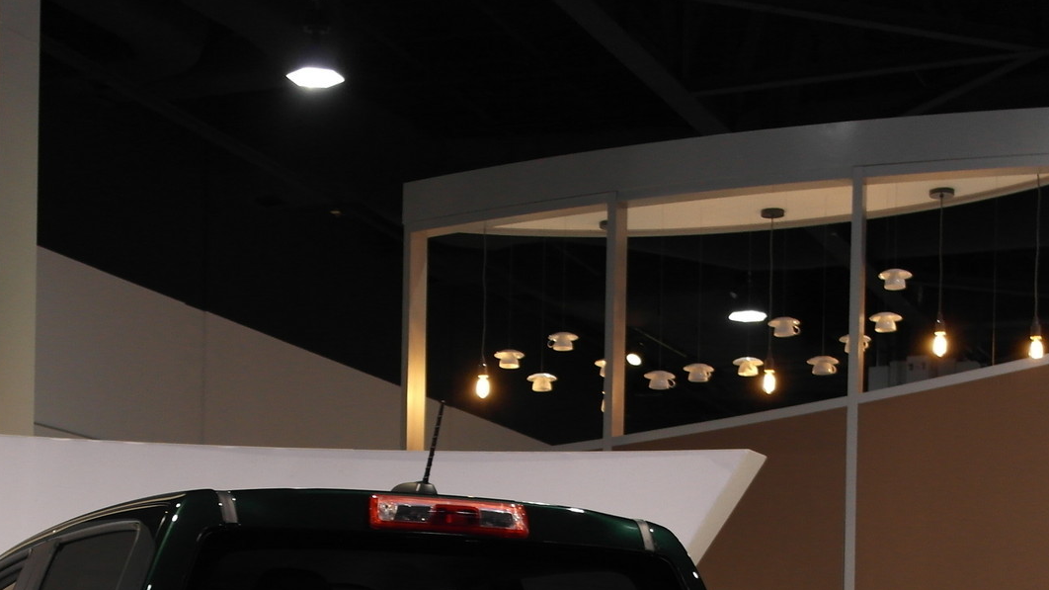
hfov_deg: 28.5
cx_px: 370
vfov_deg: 15.6
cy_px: 747
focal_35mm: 74
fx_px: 2058
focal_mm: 20
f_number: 3.5
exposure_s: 1/30
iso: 400
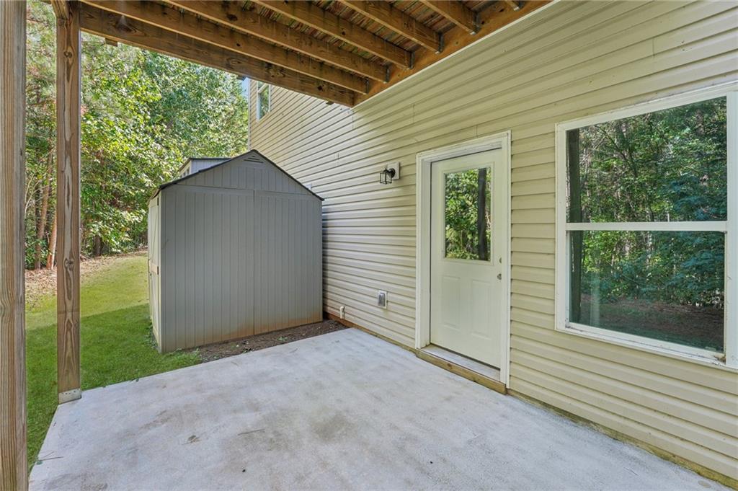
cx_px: 369
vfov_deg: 81.1
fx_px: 287
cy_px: 246
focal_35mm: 14
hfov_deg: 104.3
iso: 100
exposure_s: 1/20
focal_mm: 14
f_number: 8
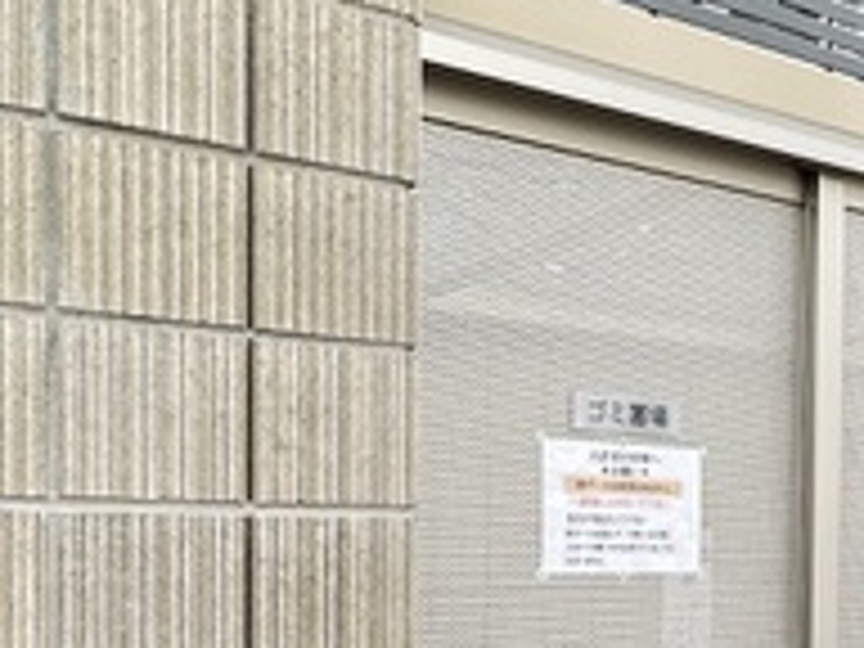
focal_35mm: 51
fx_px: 1273
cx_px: 788
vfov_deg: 27.6
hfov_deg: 35.2
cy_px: 578
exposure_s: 1/127
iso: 40
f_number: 2.2
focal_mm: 2.22
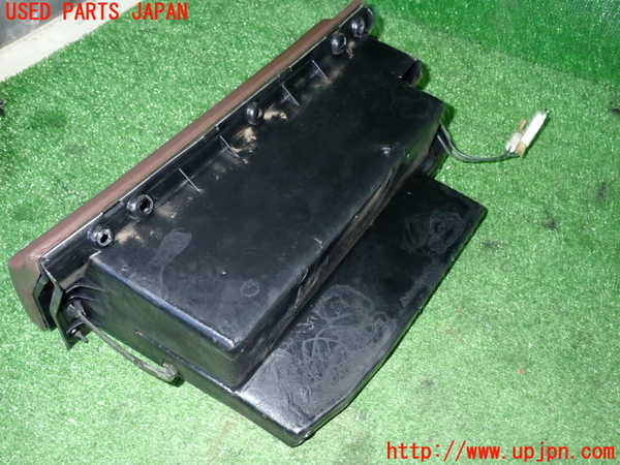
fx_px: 537
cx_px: 310
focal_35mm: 30
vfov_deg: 46.8
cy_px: 232
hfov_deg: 60.0
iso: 640
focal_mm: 5.4
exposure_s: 1/30
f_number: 6.3
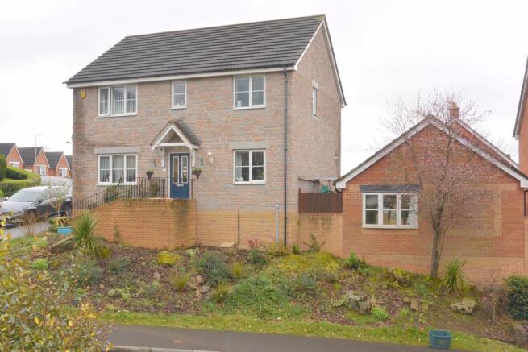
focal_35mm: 39
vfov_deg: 34.2
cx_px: 264
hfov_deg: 49.5
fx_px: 572
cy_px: 176
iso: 160
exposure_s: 1/60
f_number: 10
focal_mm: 14.5
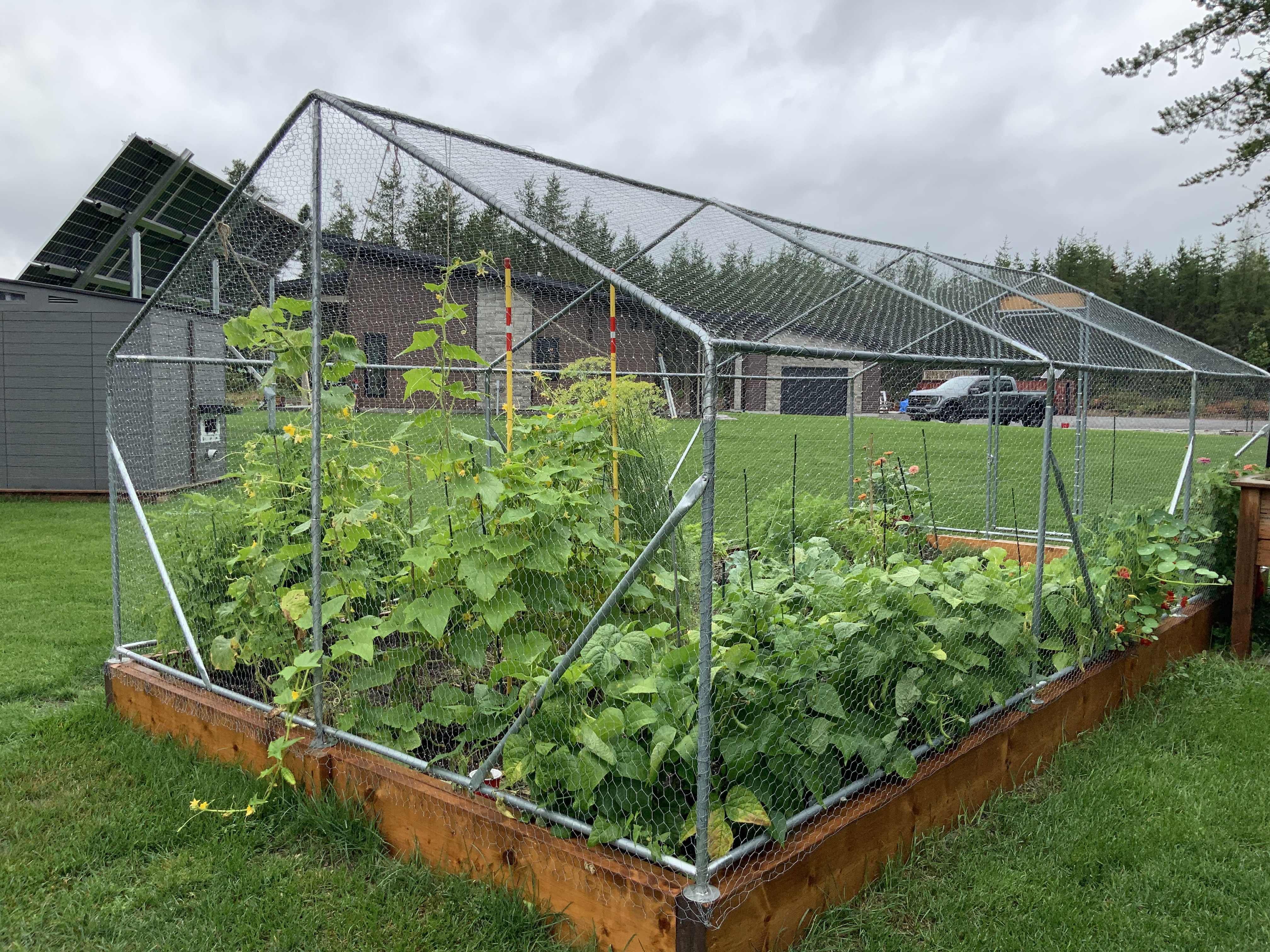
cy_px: 476
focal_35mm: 29
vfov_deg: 48.2
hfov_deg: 61.7
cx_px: 635
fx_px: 1064
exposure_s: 1/391
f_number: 1.8
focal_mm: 3
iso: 16
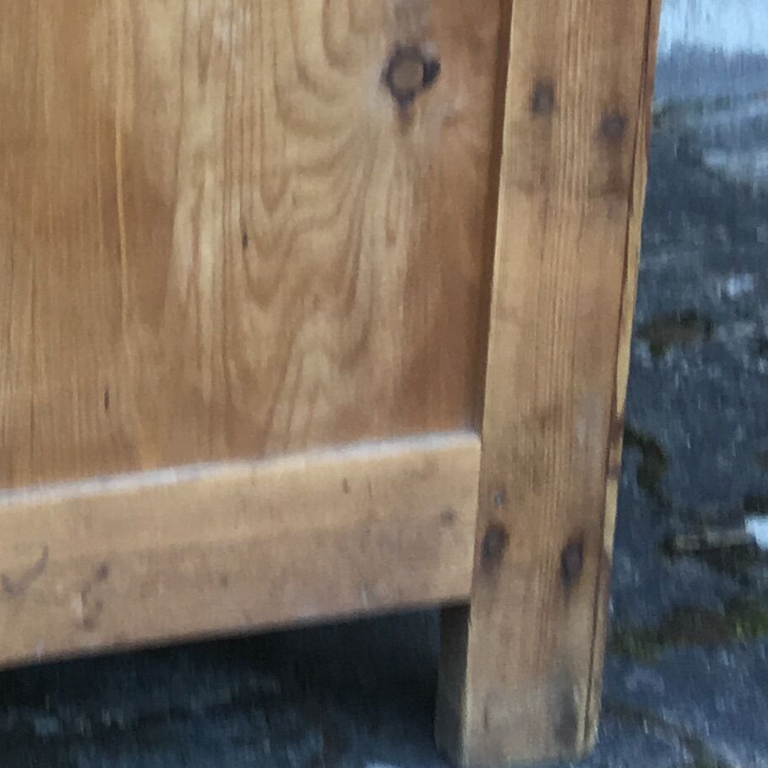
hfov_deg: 14.0
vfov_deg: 15.2
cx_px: -543
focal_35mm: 113
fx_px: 2836
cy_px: 76
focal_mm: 4.15
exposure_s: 1/50
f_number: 2.2
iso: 25
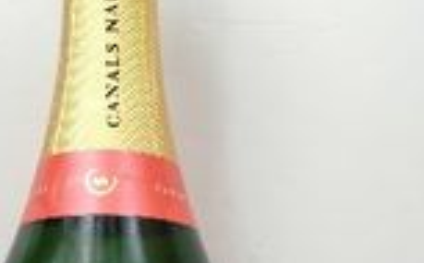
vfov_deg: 15.3
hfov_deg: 25.6
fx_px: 923
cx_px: 119
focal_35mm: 80
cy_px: 361
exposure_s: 1/138
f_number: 1.8
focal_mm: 3.95
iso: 50
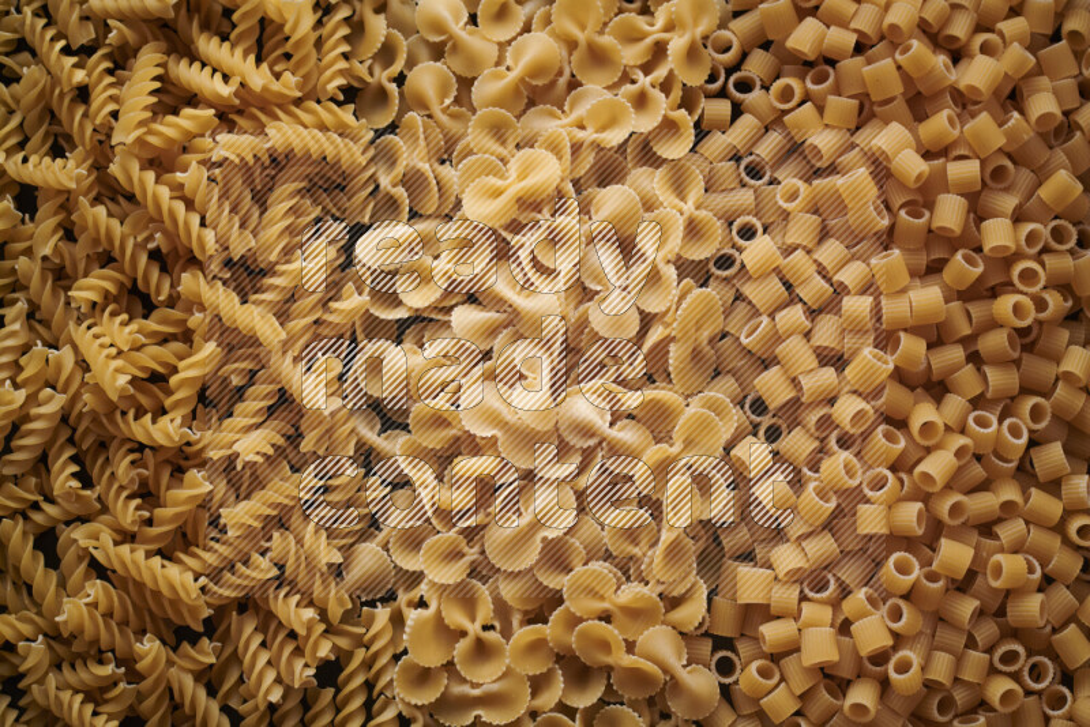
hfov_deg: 39.6
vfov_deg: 27.0
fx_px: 1514
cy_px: 364
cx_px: 545
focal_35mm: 50
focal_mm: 50
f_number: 8
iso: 160
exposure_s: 1/100
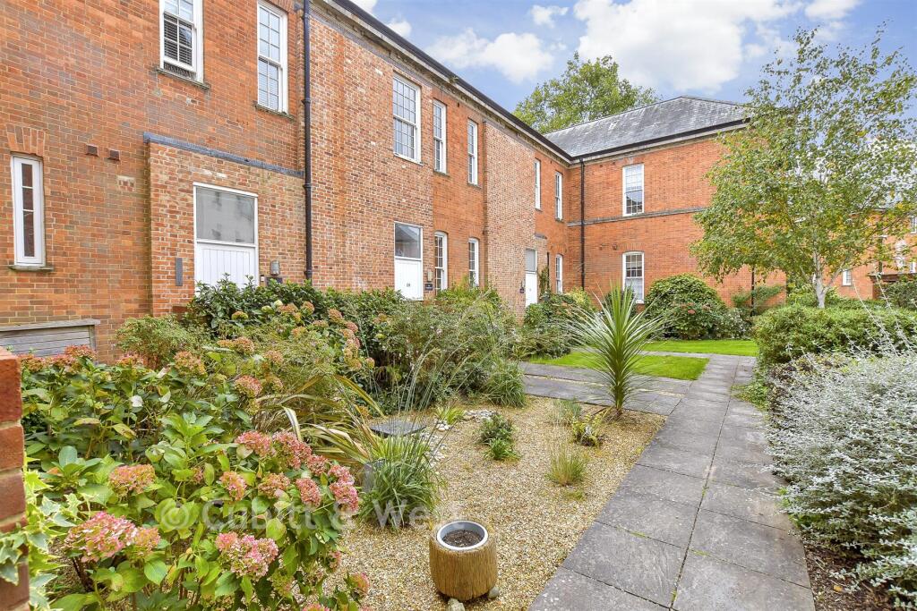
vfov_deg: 77.3
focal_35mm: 15
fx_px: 382
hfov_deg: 100.4
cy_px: 306
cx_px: 458
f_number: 8
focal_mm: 10
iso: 500
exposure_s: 1/200
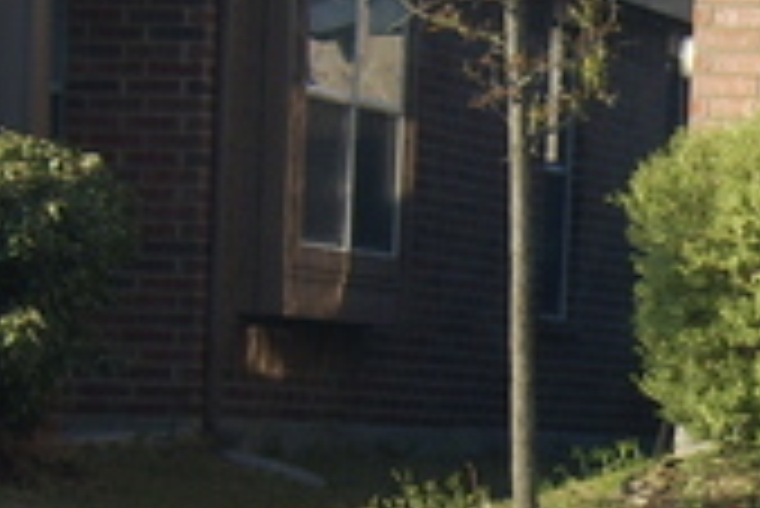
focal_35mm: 275
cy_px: 180
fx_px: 5810
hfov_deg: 7.4
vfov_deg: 5.0
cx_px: 1052
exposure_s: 1/136
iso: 71
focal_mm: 18.38
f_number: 5.6
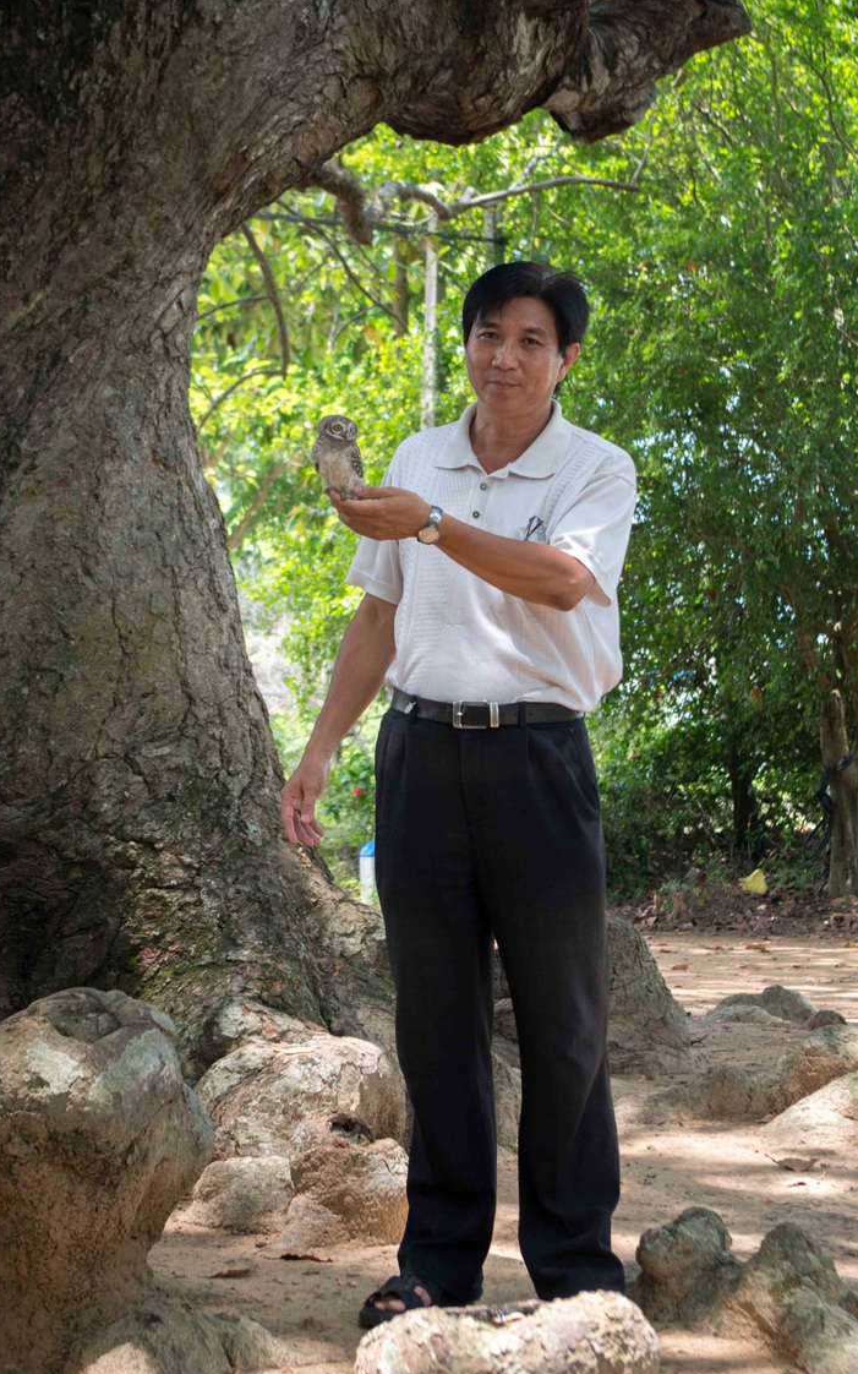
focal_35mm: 77
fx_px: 2882
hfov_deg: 16.9
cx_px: 427
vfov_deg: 26.8
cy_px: 689
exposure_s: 1/100
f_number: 5.6
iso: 400
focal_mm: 50
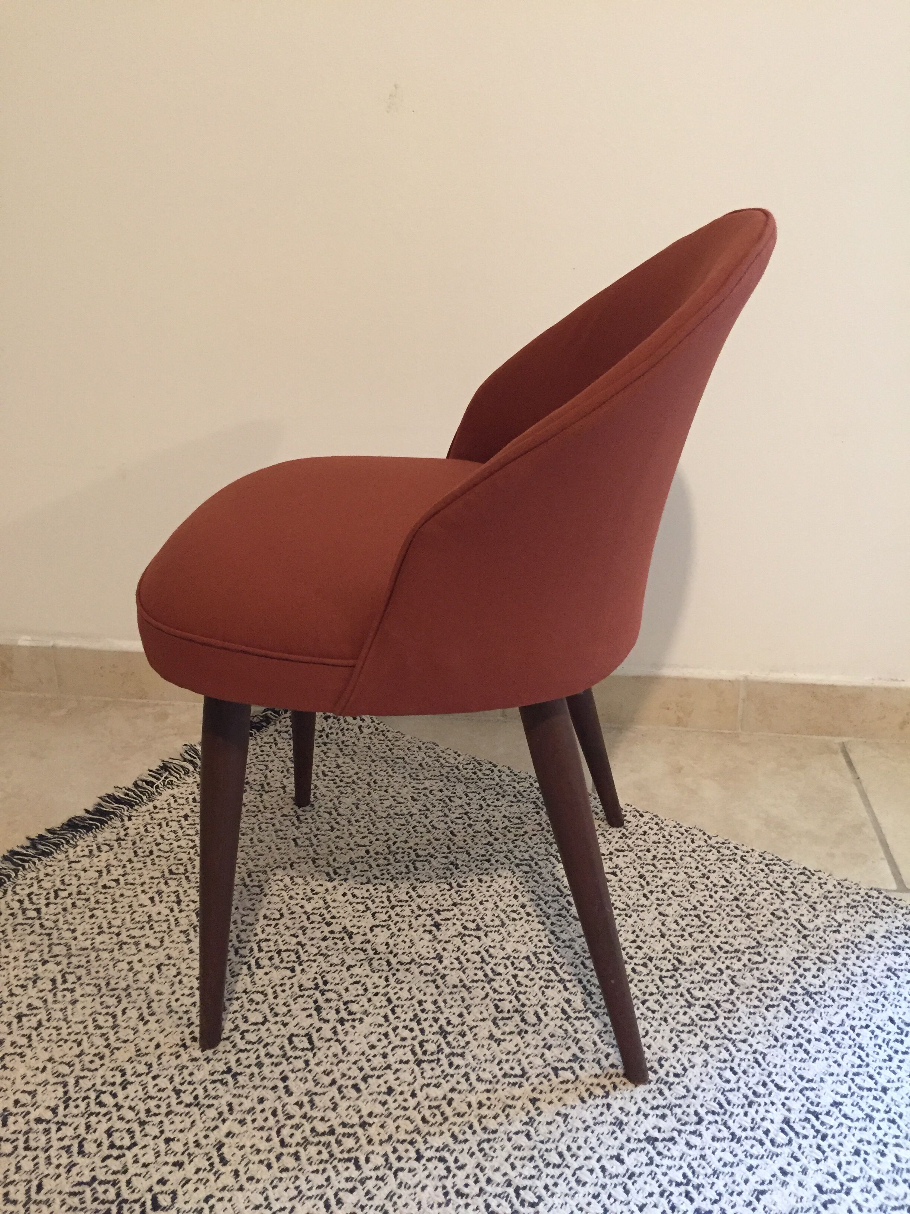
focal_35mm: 29
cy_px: 607
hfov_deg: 48.2
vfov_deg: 61.7
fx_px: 1016
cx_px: 455
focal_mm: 4.15
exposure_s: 1/20
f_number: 2.2
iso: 250
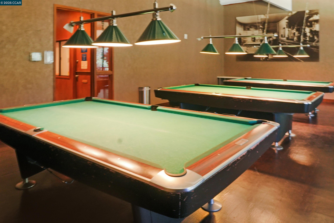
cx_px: 167
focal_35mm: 25
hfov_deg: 71.5
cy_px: 112
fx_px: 232
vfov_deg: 51.3
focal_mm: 17
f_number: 9
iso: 200
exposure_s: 1/1.25
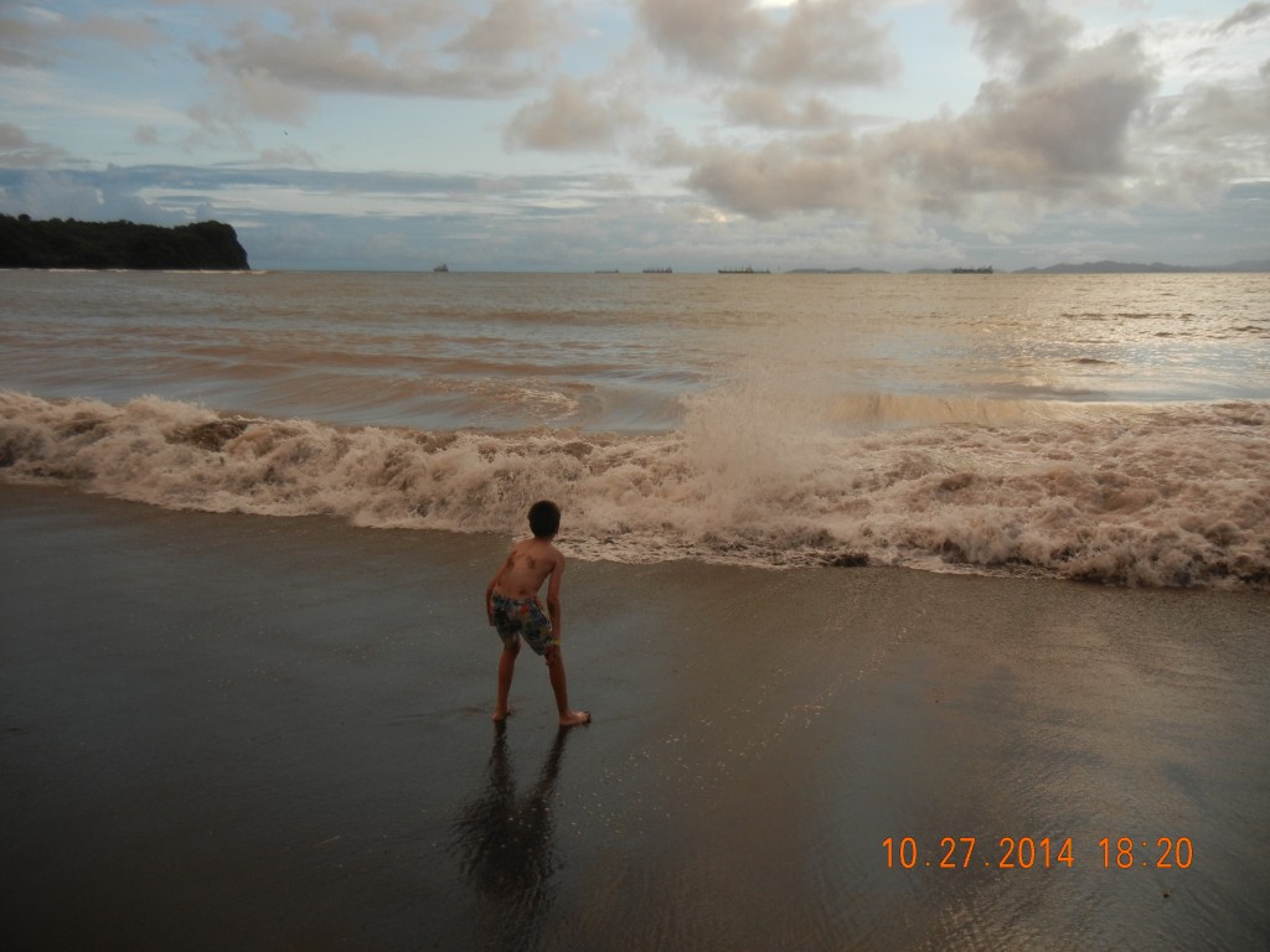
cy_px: 476
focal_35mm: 30
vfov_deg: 46.8
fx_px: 1101
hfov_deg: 60.0
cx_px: 635
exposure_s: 1/109
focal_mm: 5.4
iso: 160
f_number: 3.5
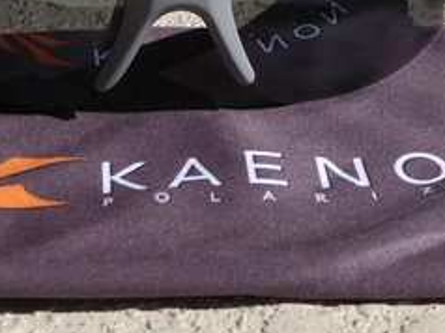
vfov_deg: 9.8
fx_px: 1939
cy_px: 34
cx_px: 135
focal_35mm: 151
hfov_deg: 13.1
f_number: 4.1
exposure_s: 1/640
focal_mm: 9.6
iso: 80
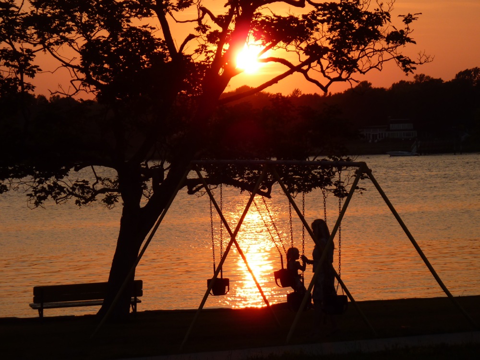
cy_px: 180
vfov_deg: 10.8
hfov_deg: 14.4
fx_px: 1900
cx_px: 240
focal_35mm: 137
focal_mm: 22.5
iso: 80
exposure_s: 1/320
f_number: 4.5
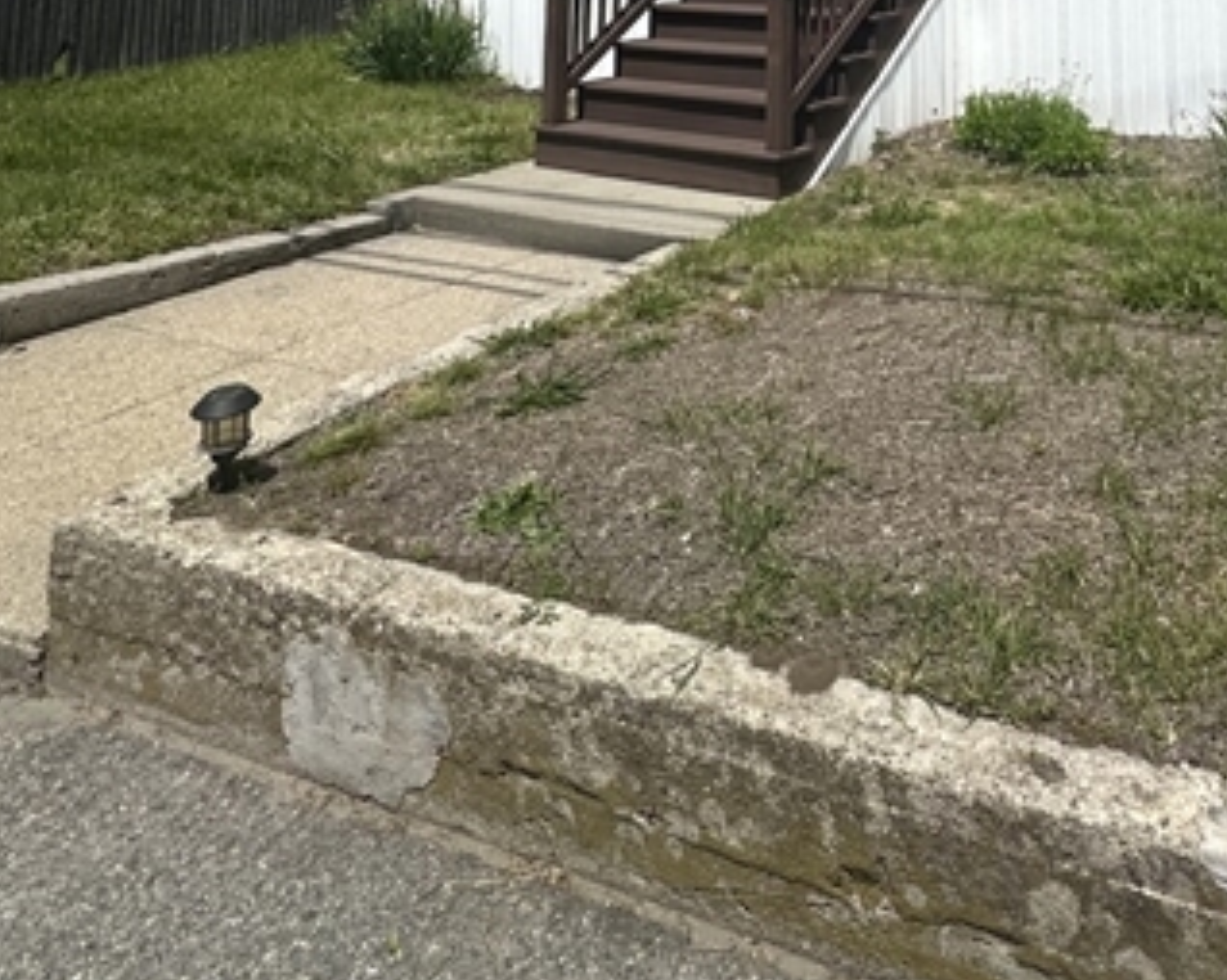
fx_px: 1198
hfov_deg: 51.1
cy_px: -259
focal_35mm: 33
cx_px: 972
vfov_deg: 33.8
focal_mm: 2.22
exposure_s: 1/2506
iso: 50
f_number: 2.2
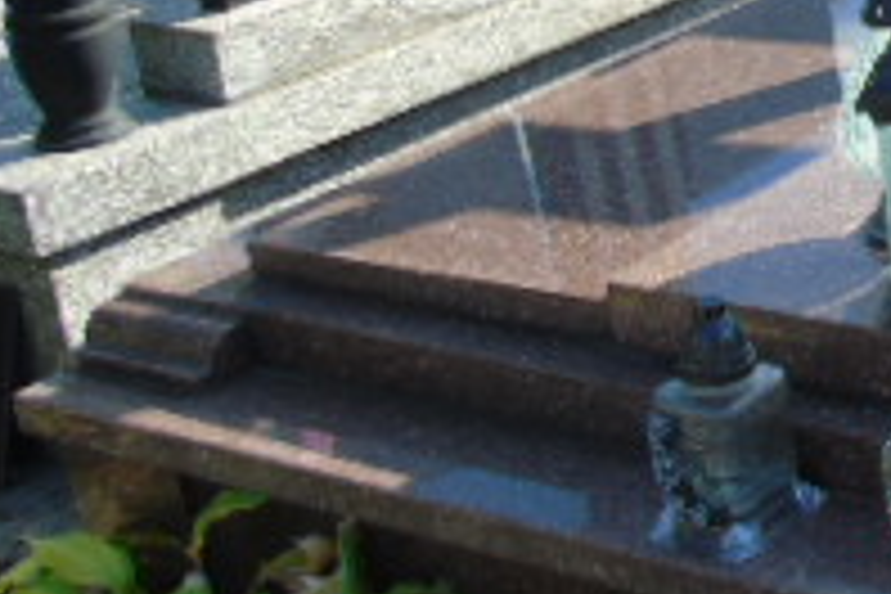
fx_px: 2079
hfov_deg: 20.5
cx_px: 1350
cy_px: -54
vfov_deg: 15.8
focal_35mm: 84
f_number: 3.4
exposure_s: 1/320
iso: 80
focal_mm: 4.4
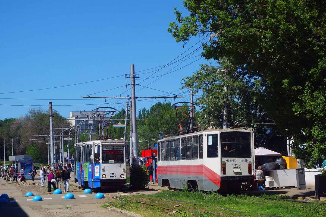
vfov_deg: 15.5
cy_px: 108
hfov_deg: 23.1
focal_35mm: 88
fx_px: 797
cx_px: 163
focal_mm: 32.52
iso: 125
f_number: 5
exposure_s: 1/1000
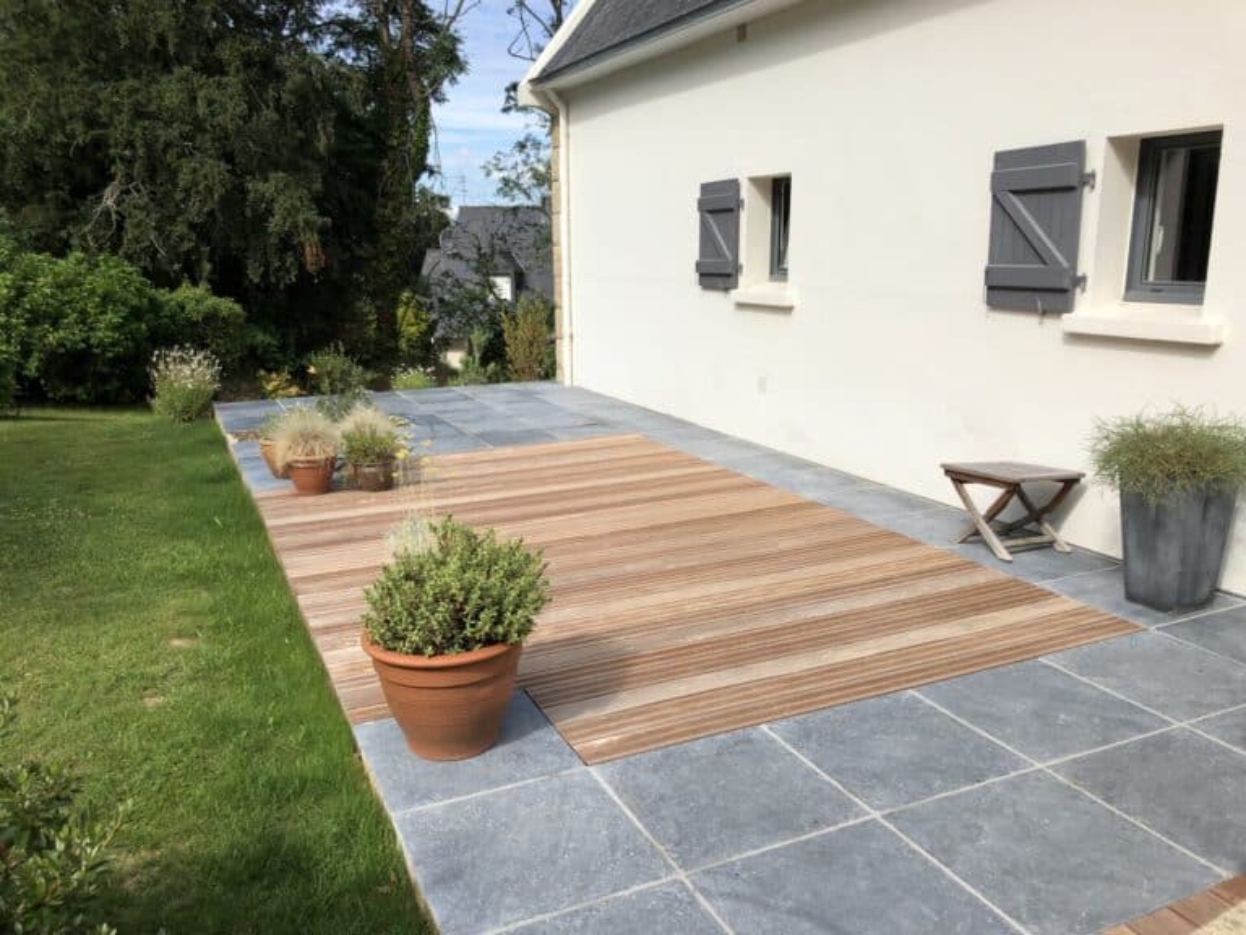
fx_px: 1008
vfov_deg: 49.7
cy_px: 468
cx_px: 623
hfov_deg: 63.4
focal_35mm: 28
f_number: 1.8
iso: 20
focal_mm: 3.99
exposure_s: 1/2288
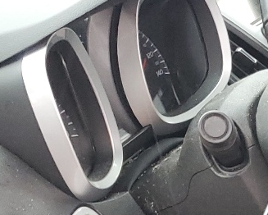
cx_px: 516
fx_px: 984
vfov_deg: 12.0
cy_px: 304
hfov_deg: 13.5
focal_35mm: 124
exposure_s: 1/60.2
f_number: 1.5
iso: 123
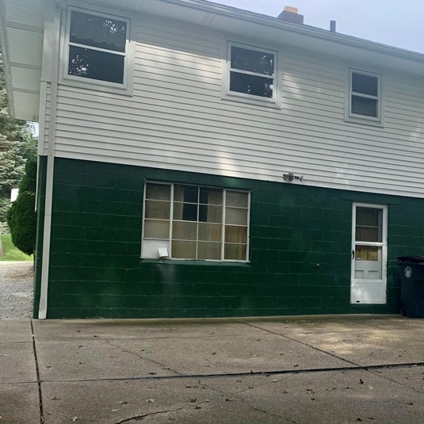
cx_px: 388
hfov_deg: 35.9
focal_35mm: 44
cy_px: 259
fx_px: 610
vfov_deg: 38.2
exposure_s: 1/1205
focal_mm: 4.25
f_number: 1.8
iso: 25
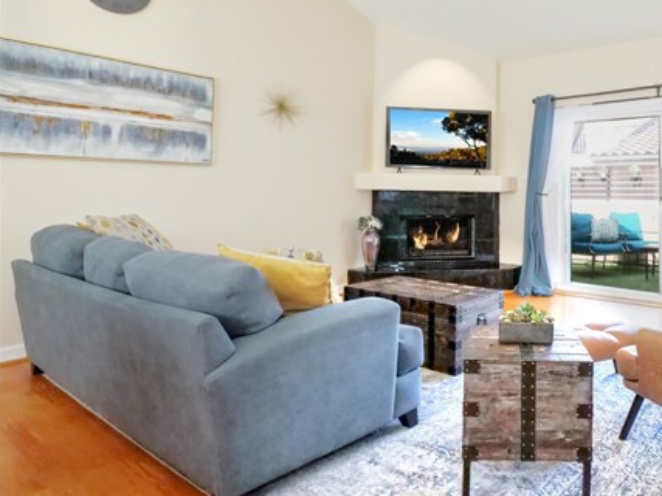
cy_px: 197
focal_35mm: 24
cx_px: 495
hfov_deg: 67.2
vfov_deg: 56.3
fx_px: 459
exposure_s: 1/125
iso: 4000
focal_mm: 8
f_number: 7.1
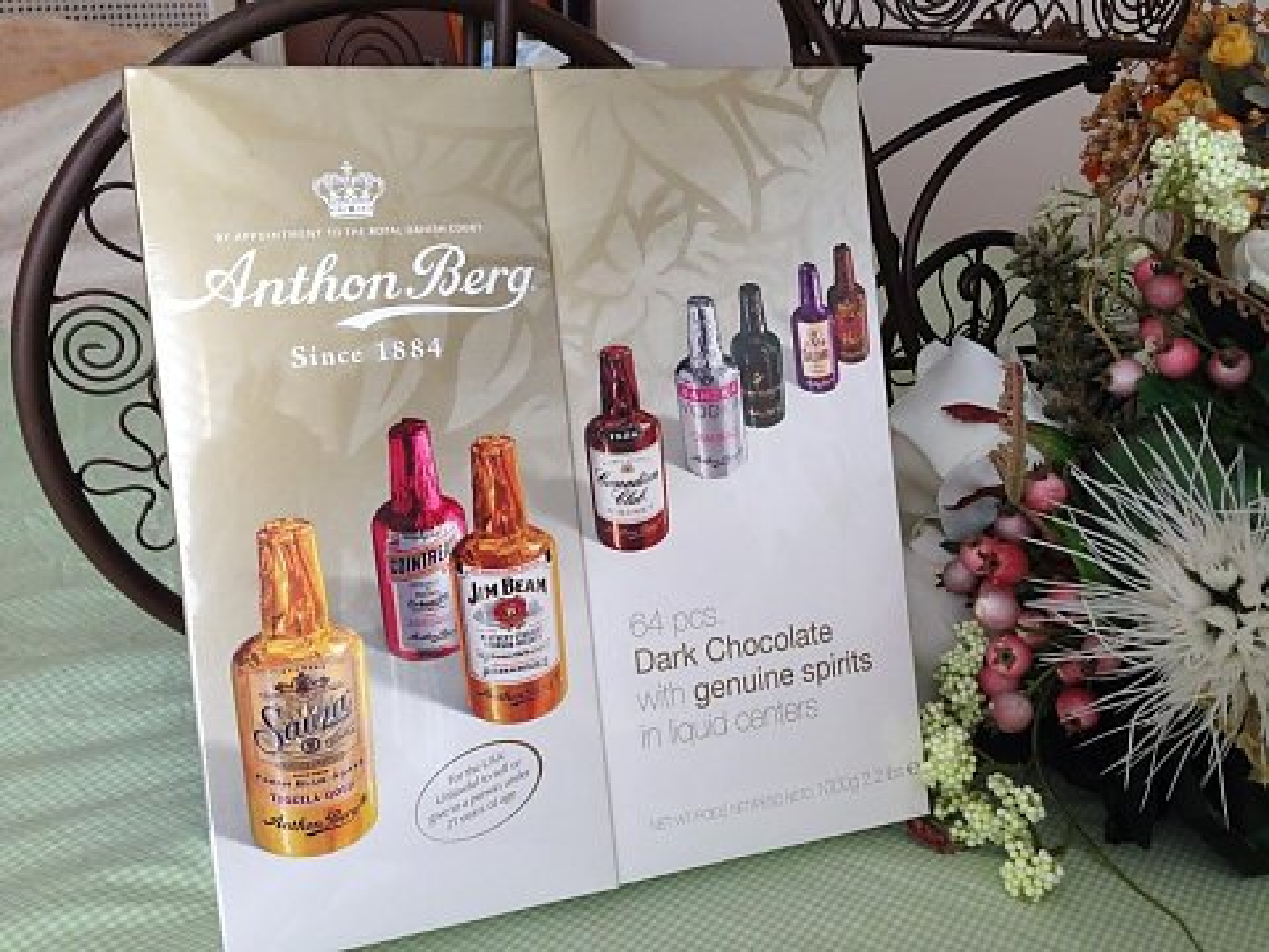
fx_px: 1210
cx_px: 634
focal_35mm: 33
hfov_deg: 55.4
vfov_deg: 42.9
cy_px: 476
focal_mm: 4.13
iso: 64
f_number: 2.4
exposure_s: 1/120
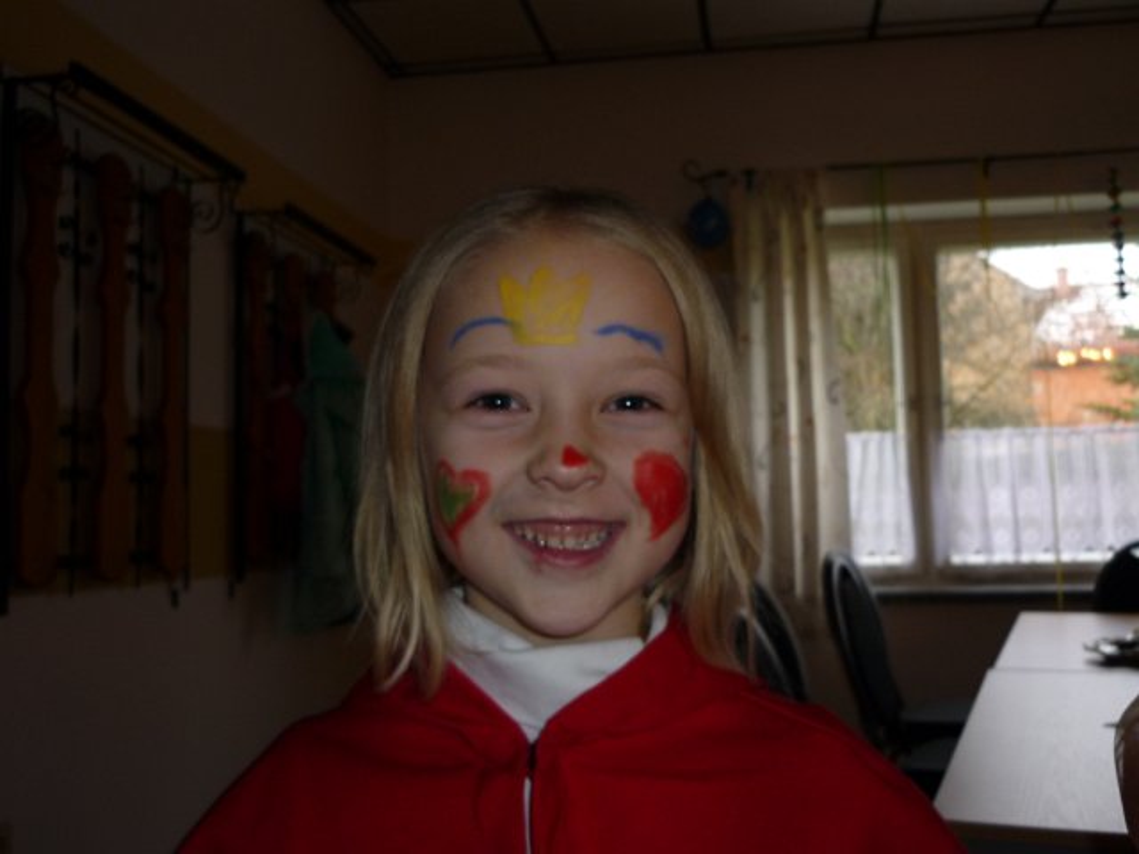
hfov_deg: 55.4
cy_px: 427
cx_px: 570
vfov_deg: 42.9
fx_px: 1086
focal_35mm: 33
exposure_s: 1/30
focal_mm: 5.5
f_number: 2.8
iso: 100
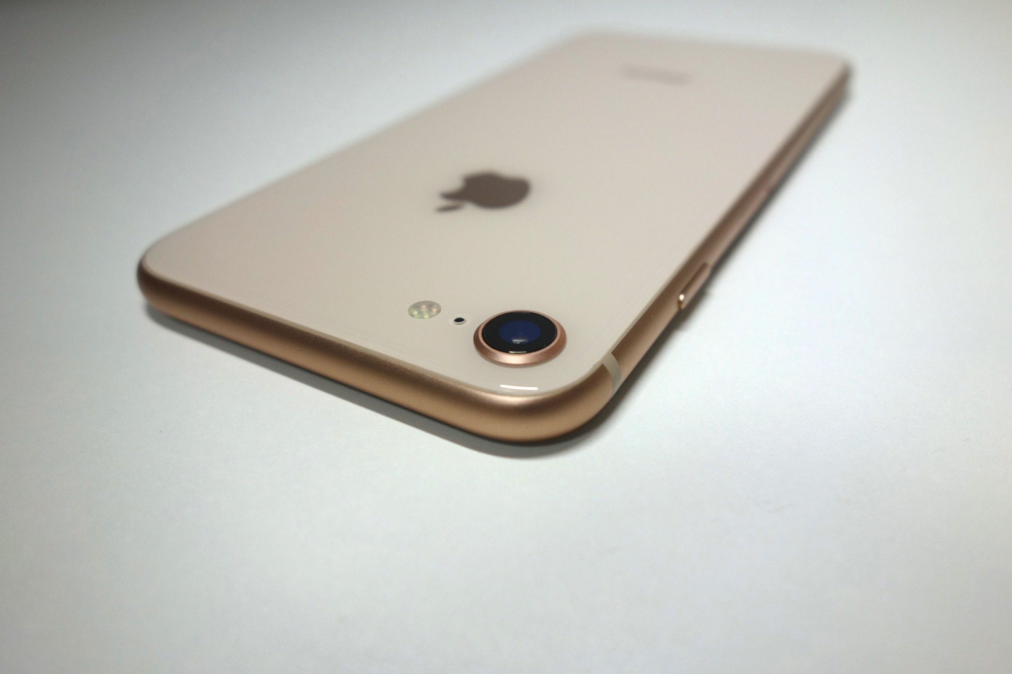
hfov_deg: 65.5
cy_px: 337
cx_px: 506
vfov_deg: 46.4
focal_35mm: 28
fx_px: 787
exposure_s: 1/125
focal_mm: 10.4
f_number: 3.2
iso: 125
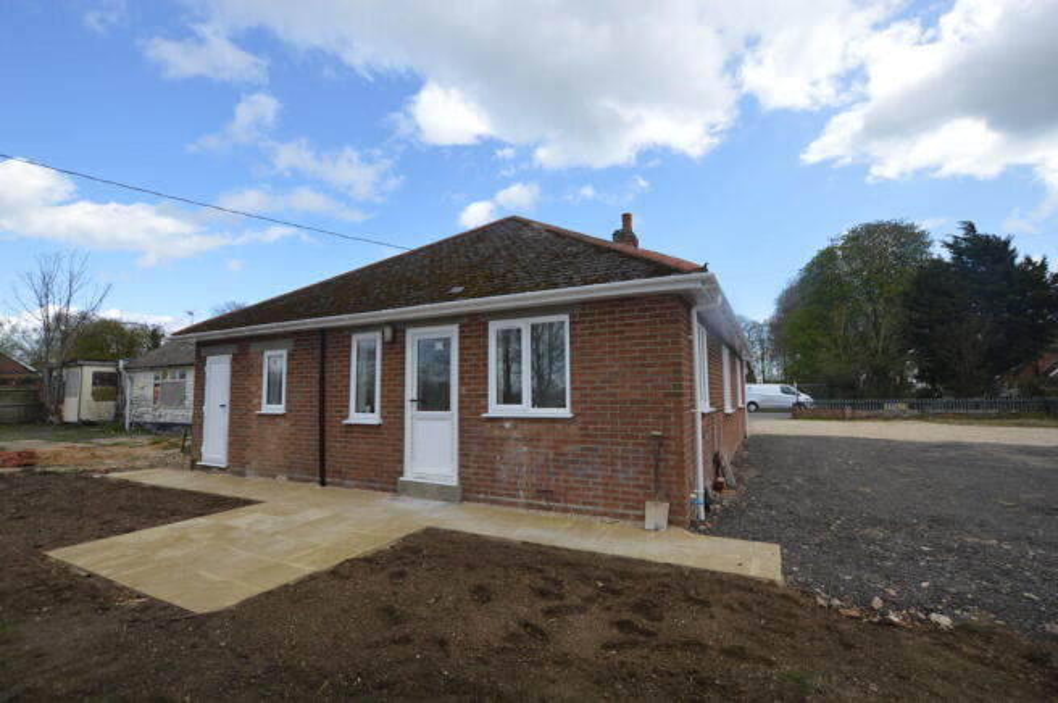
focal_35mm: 15
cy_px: 352
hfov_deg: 100.4
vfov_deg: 77.2
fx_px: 440
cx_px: 529
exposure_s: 1/200
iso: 100
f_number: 8
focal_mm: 10
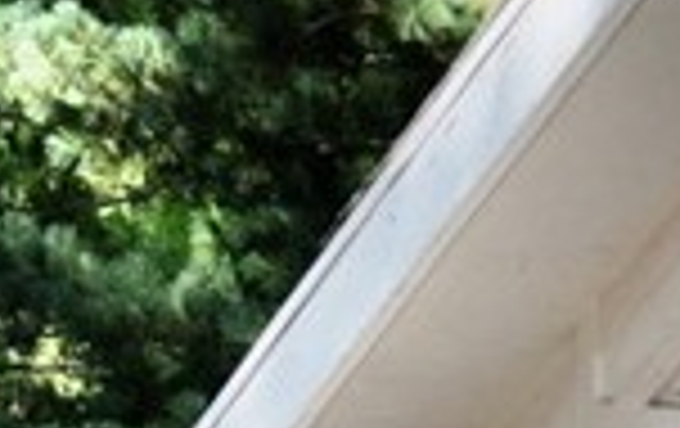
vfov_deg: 6.9
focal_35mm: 186
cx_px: 2017
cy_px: 707
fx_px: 3453
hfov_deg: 9.1
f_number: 8
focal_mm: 18
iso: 200
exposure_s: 1/200
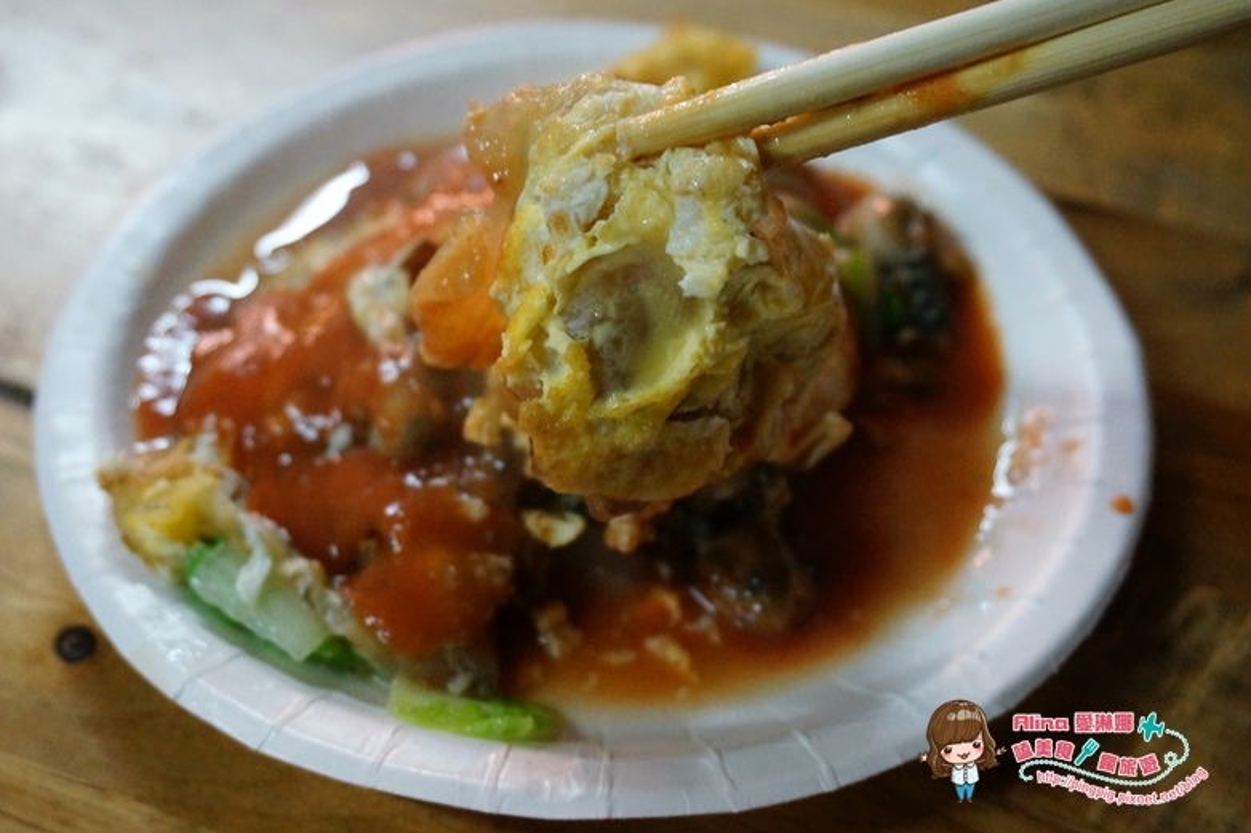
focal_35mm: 46
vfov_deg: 29.2
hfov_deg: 42.8
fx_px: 1598
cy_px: 409
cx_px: 614
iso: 3200
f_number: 5
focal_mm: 30
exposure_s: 1/80
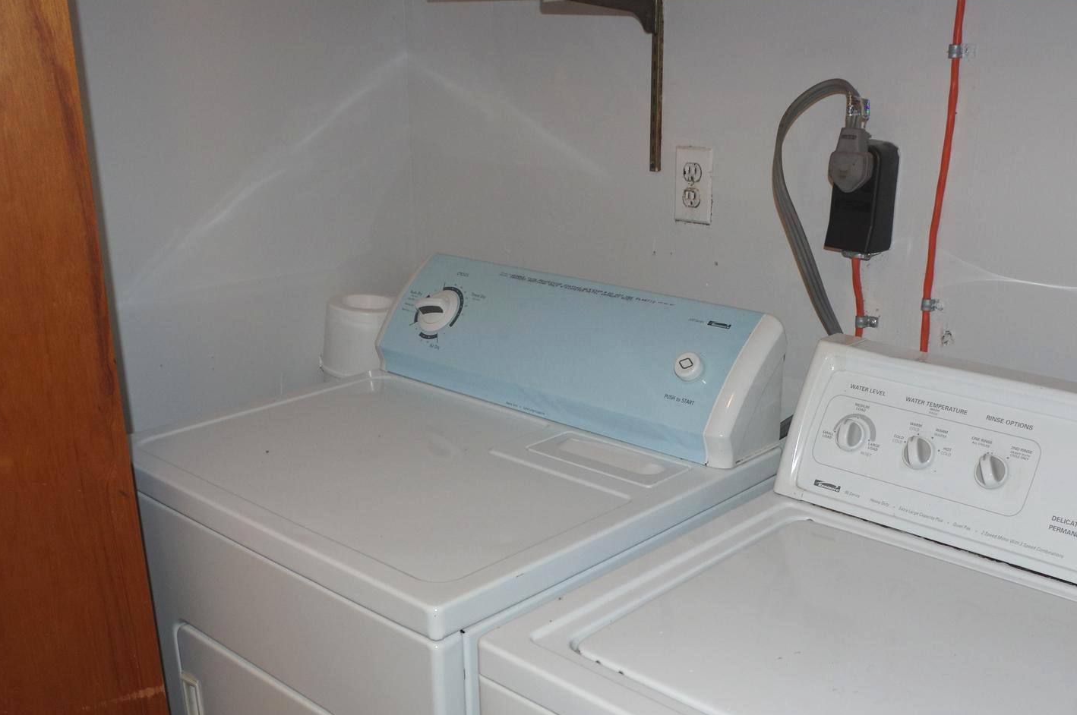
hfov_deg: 49.6
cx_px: 567
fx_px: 1165
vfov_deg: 33.8
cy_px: 486
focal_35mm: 39
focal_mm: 18
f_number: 5.6
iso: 800
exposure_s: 1/50
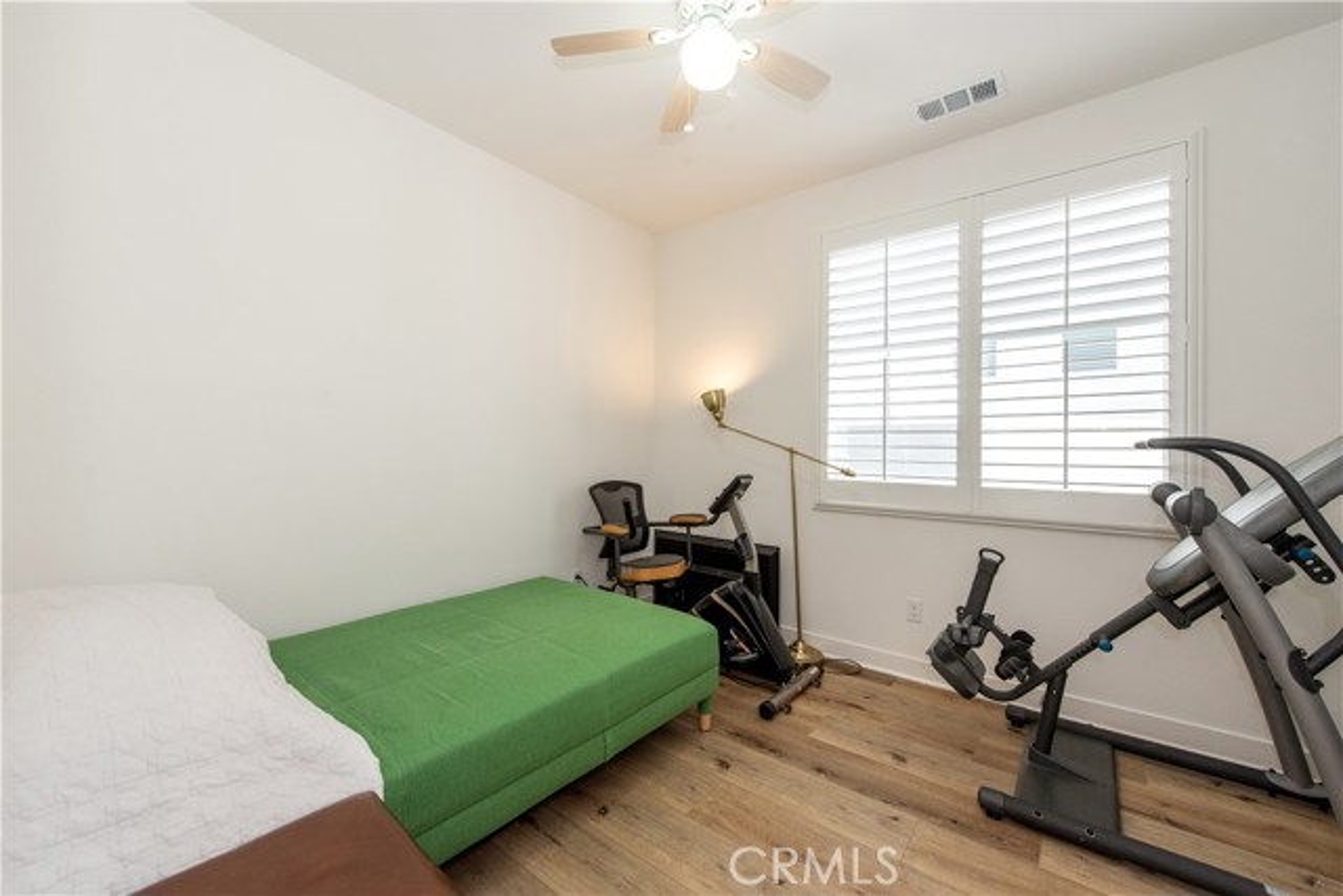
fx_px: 522
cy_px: 448
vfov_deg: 81.2
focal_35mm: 14
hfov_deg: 104.2
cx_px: 672
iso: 560
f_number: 5.6
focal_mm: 14
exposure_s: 1/125
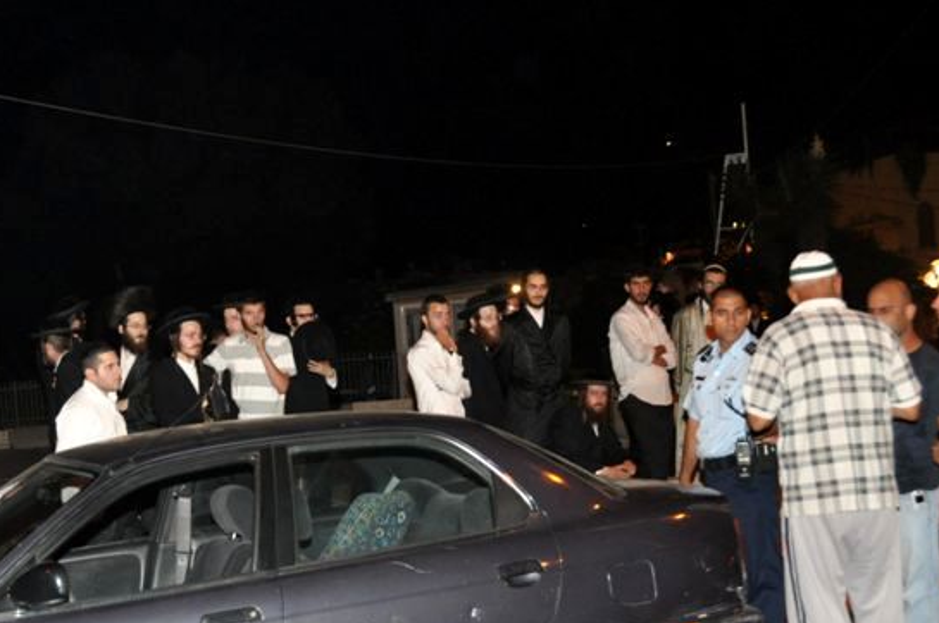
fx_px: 1615
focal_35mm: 62
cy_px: 387
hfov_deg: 32.1
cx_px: 293
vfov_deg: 21.8
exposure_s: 1/60
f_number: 4
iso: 800
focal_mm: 22
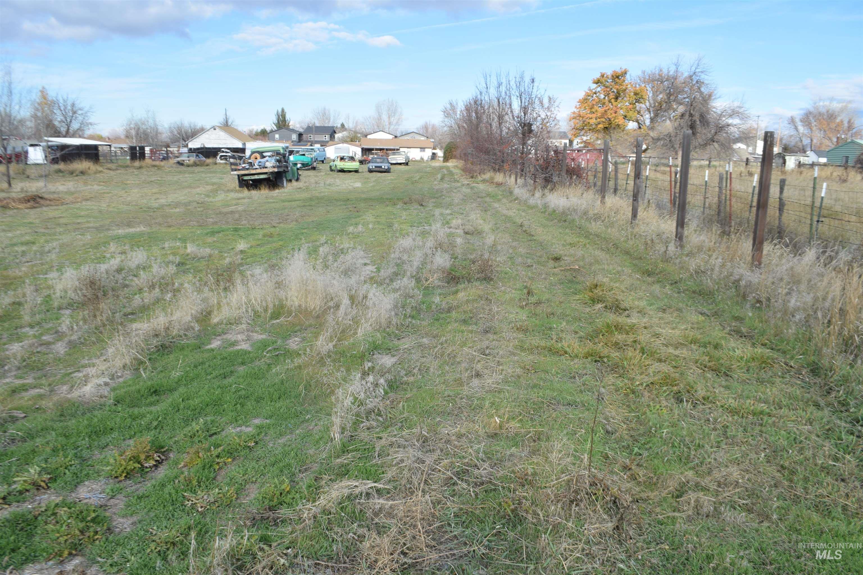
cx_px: 432
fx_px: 647
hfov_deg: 67.4
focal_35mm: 27
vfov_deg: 47.9
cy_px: 288
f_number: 7.1
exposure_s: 1/200
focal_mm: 18
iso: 100
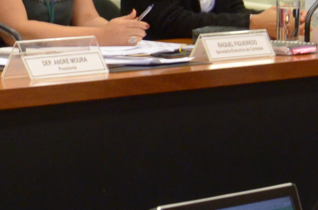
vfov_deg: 5.6
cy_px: -64
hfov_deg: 8.3
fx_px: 2142
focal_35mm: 243
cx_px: -157
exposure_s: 1/160
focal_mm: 38
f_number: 6.3
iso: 2000
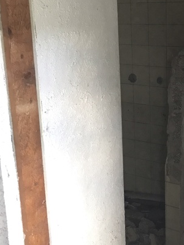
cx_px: 173
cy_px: 108
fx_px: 375
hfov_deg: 26.5
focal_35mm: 53
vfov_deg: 36.1
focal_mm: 3.99
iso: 100
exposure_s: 1/11
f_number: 1.8
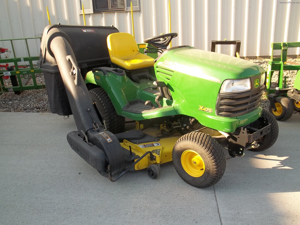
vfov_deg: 42.9
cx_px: 150
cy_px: 112
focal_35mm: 33
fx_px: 286
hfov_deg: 55.4
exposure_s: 1/250
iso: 64
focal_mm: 5.9
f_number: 3.3
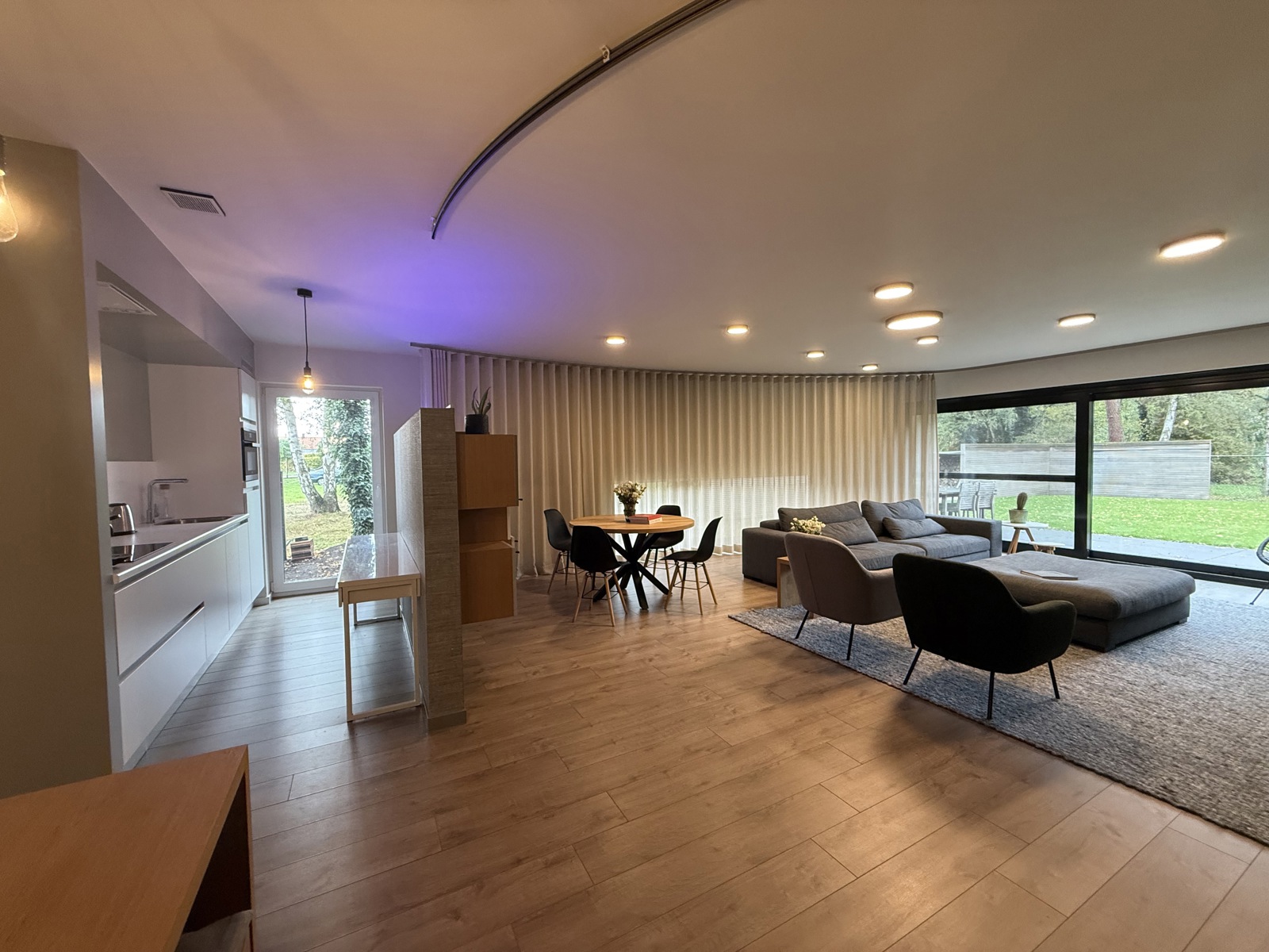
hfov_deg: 102.1
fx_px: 513
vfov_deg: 85.7
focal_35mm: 14
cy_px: 476
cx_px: 634
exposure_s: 1/100
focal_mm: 2.22
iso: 320
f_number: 2.2
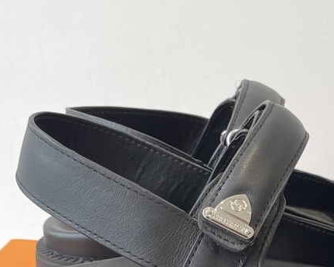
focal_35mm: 82
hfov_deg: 23.0
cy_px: 273
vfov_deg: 18.2
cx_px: 262
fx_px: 810
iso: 32
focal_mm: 5.1
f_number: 1.6
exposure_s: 1/246
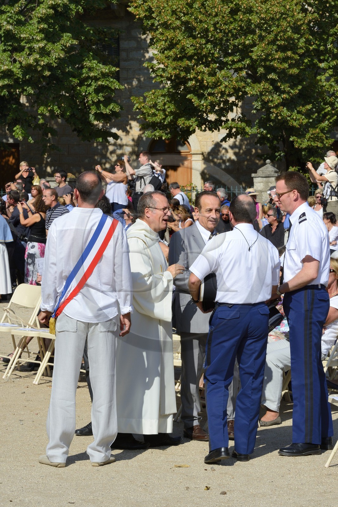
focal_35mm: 116
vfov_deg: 17.6
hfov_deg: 11.8
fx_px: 1634
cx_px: 169
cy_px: 254
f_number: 18
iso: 400
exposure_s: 1/320
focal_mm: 116
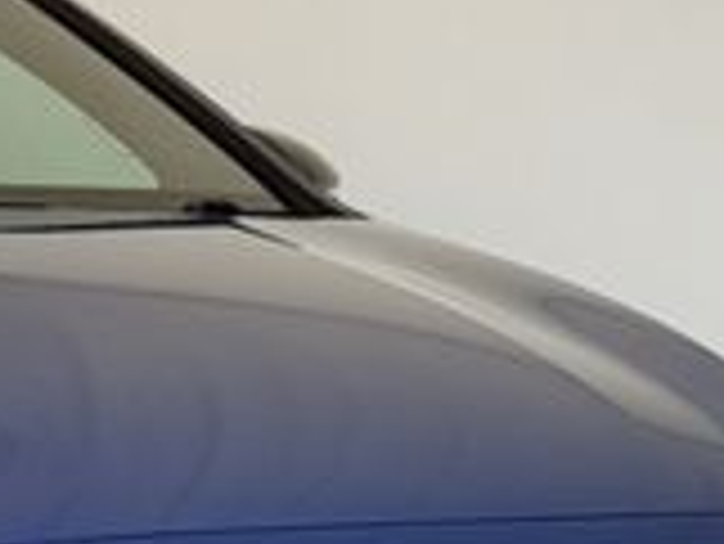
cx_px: -261
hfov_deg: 18.6
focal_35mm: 97
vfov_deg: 14.6
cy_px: 697
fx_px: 2030
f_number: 1.7
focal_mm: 4.2
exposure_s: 1/100
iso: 50
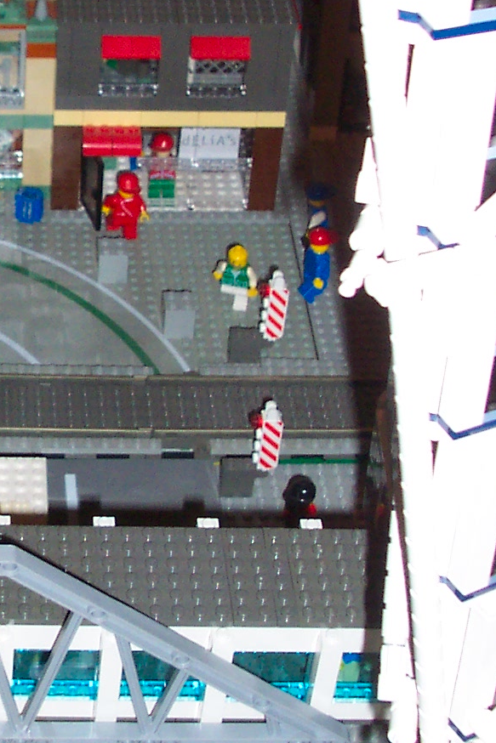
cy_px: 267
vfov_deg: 20.8
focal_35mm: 98
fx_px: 2024
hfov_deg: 13.6
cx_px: -77
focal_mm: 7.5
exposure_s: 1/30
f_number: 2.8
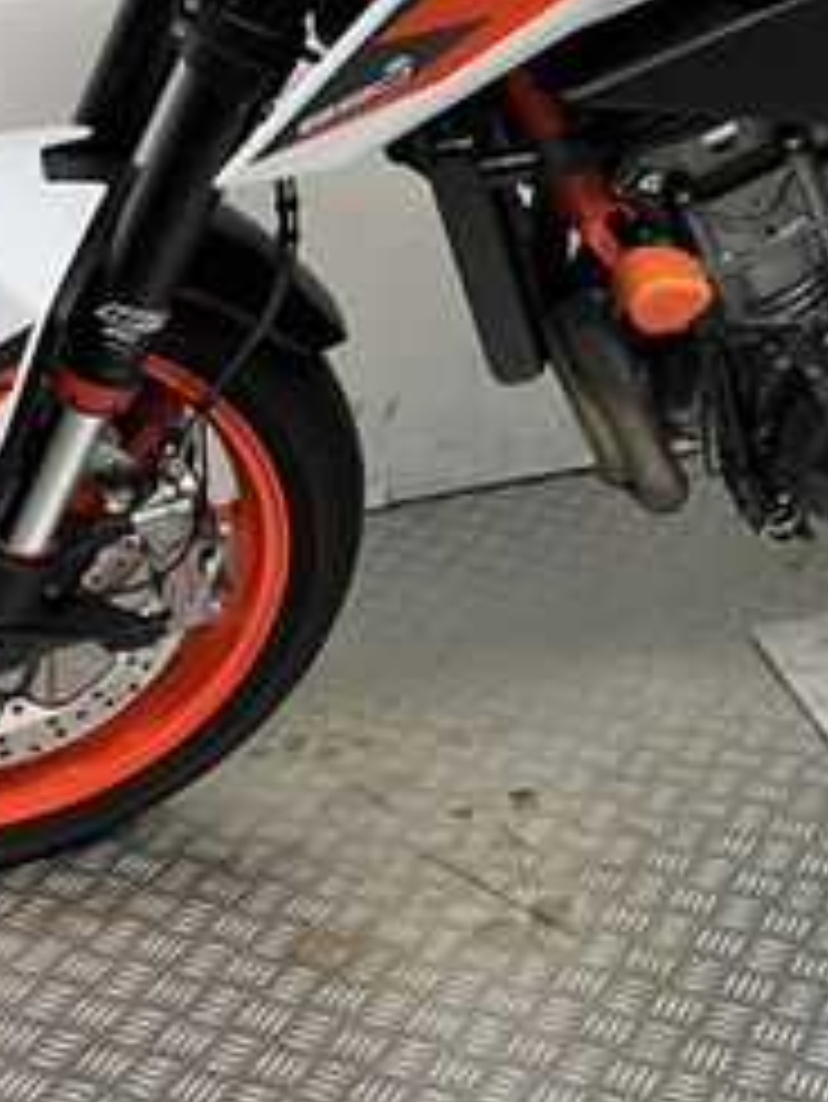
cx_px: 796
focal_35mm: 68
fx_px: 2167
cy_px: 139
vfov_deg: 27.6
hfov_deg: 21.0
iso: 125
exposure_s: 1/50
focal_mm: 5.1
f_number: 1.6
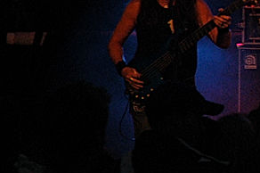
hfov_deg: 4.7
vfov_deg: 3.2
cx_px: 520
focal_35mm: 432
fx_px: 3116
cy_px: -8
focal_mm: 70
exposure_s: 1/80
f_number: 4.5
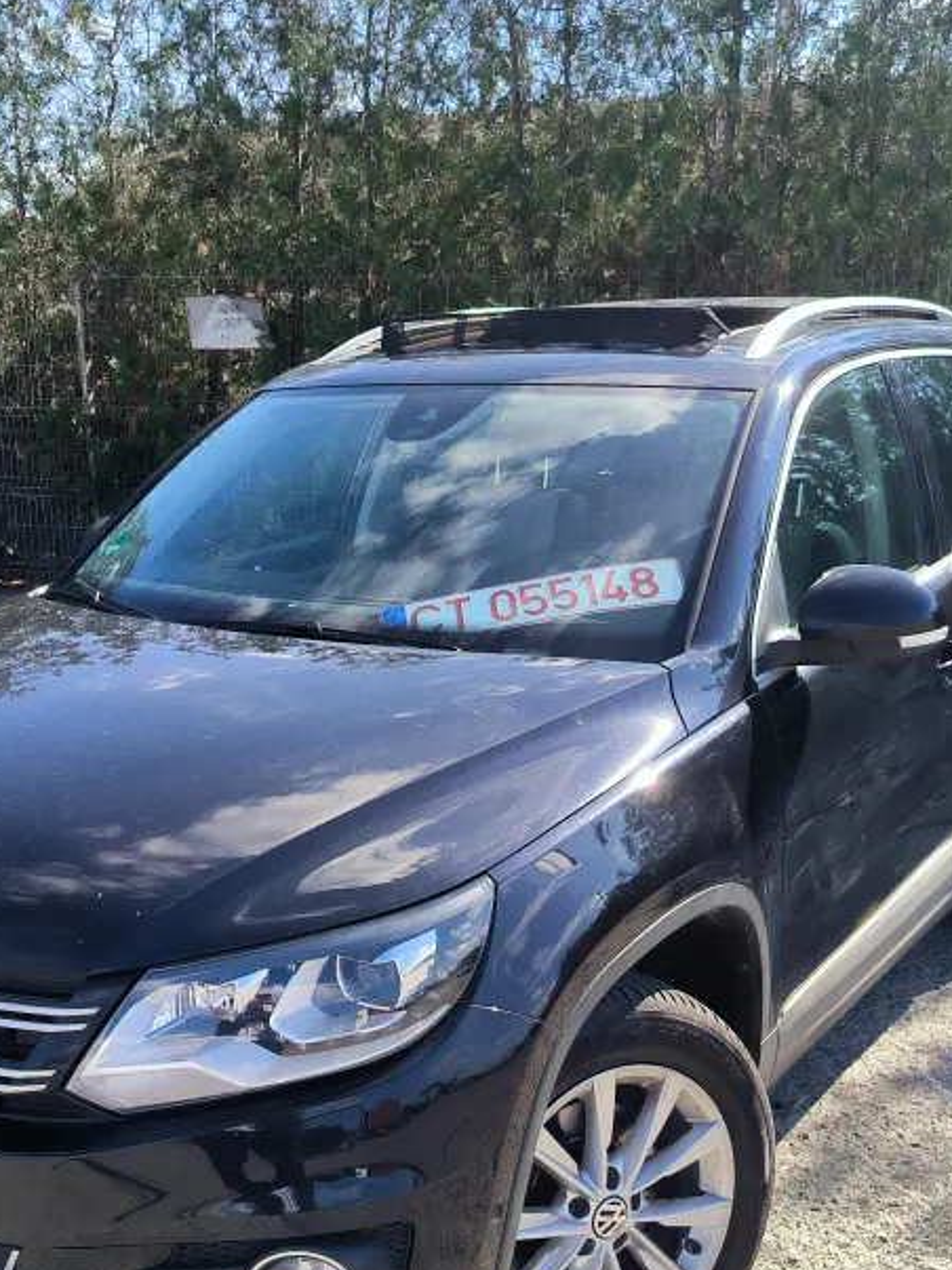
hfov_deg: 33.3
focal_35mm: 43
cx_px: 333
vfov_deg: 43.7
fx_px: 1577
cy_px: 750
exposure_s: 1/459
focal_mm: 5.24
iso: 50
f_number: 1.7
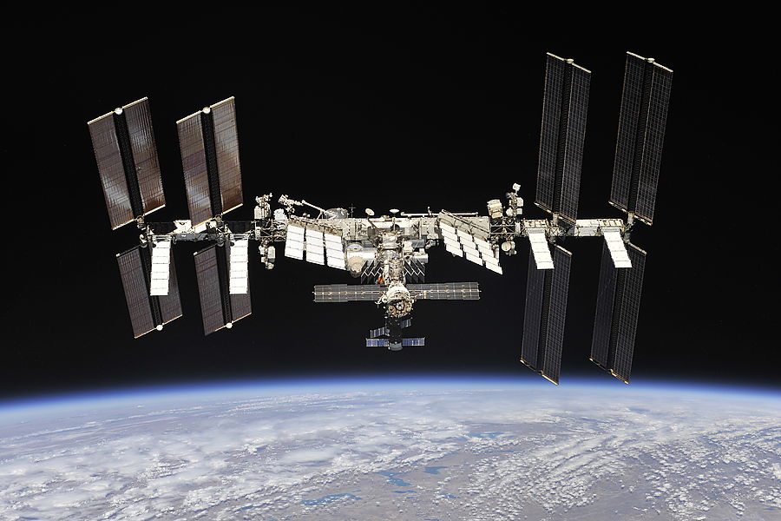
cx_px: 390
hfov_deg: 31.0
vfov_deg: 20.9
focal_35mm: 65
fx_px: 1410
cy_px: 260
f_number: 8
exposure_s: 1/1250
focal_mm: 65
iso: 200
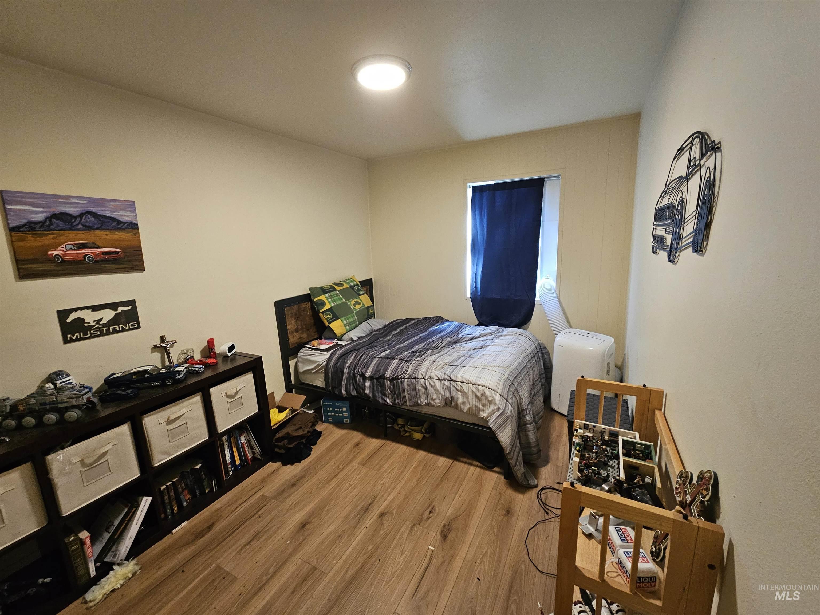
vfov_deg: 89.9
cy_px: 308
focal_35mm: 13
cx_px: 410
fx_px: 308
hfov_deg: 106.2
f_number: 2.2
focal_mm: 2.2
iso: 320
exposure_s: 1/60
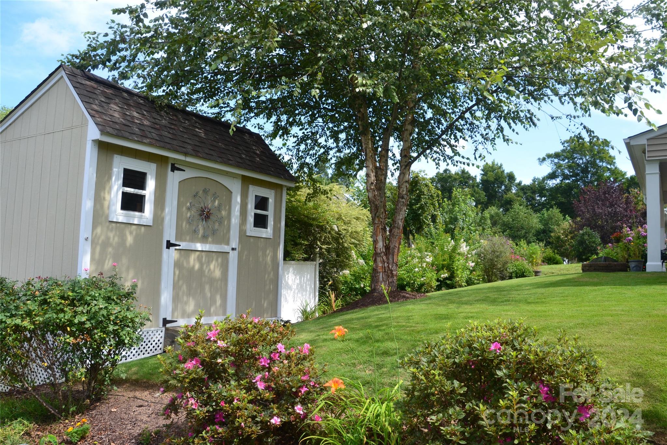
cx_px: 334
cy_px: 222
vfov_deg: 47.9
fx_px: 500
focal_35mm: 27
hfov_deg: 67.4
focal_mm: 18
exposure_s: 1/250
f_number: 10
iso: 400
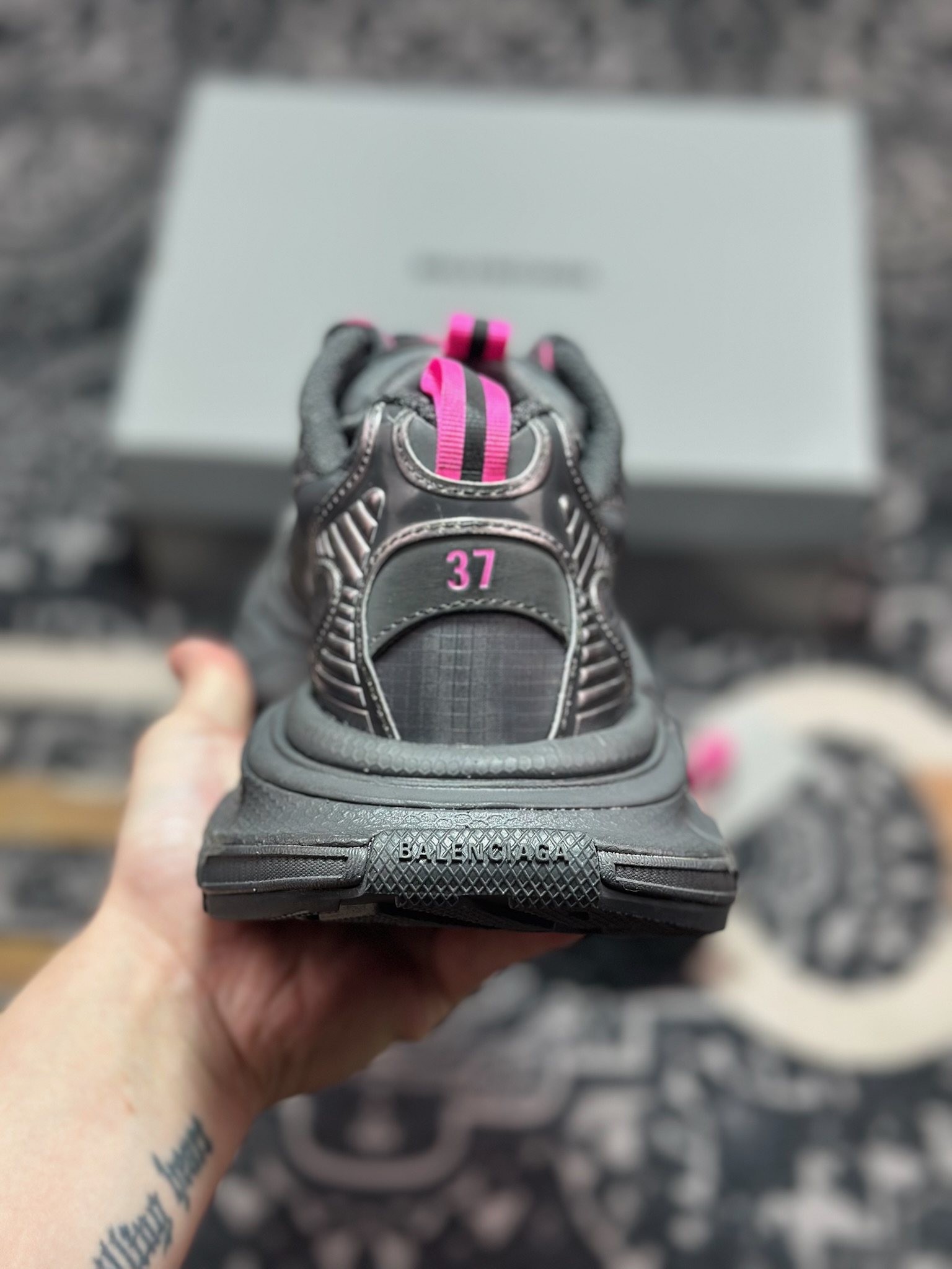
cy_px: 634
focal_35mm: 48
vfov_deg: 39.7
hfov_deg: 30.3
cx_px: 476
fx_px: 1760
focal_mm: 6.86
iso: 80
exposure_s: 1/311
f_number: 1.78
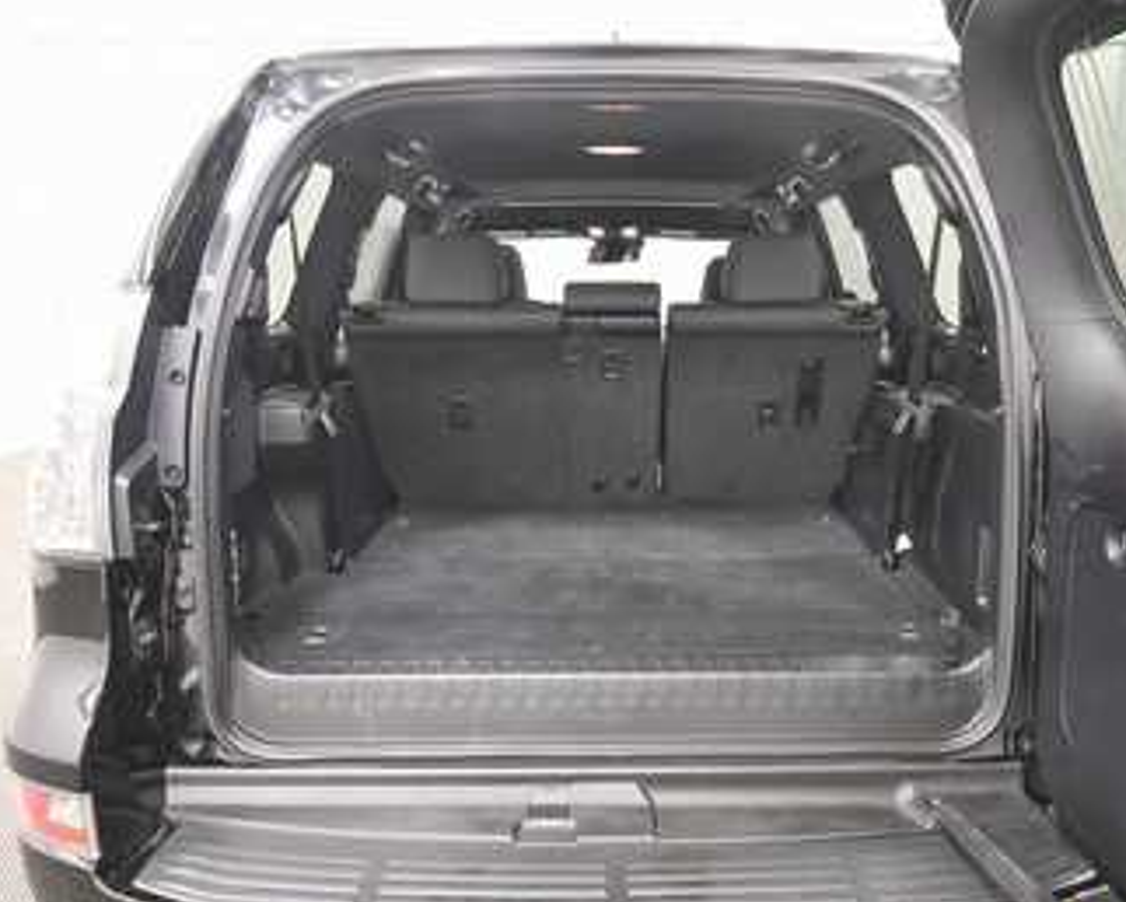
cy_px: 456
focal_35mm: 28
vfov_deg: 51.6
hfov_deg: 62.0
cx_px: 633
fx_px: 934
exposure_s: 1/80
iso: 3200
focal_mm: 16
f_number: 5.3
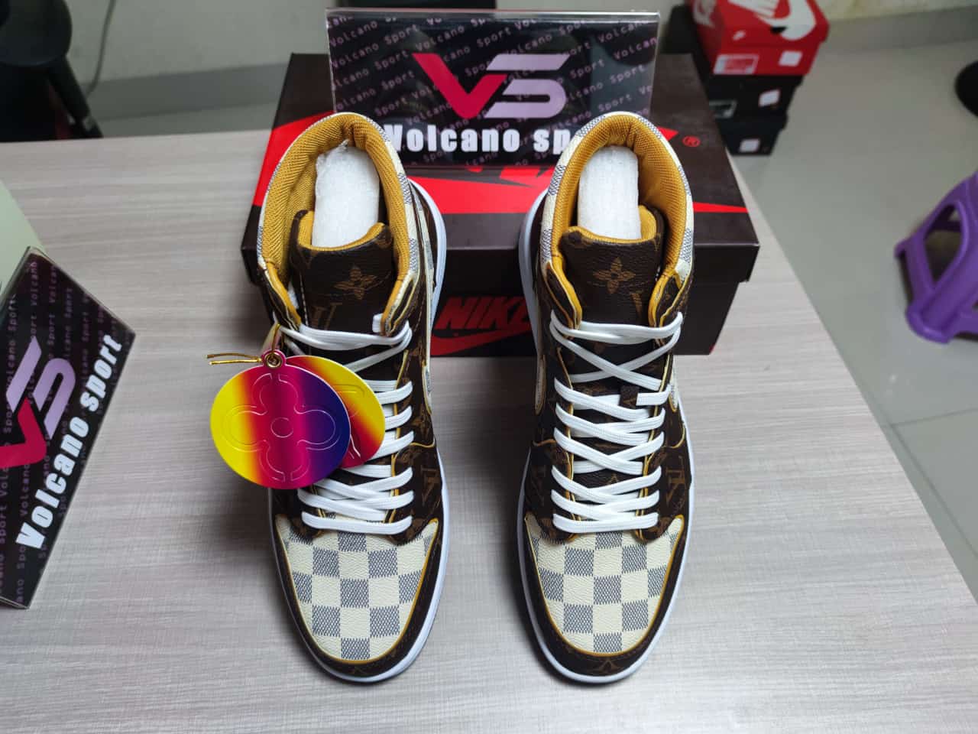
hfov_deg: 71.6
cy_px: 367
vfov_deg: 56.8
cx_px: 489
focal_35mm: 24
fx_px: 678
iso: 366
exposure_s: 1/96
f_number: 1.69
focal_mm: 6.72
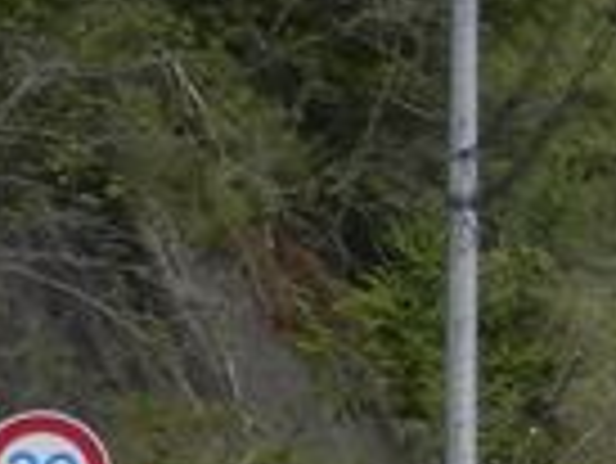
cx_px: 1376
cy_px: 518
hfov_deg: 7.2
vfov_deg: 5.6
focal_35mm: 263
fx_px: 4684
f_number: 3.8
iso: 80
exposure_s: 1/400
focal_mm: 8
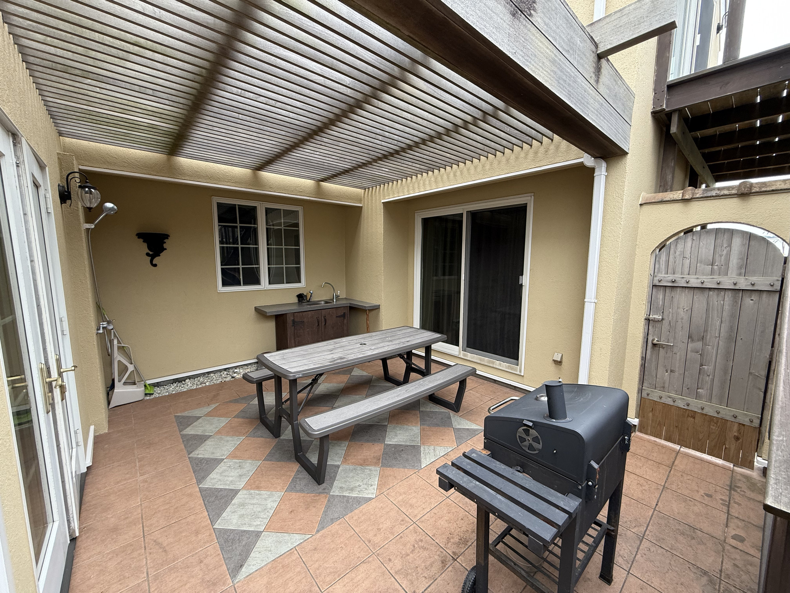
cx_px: 395
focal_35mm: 14
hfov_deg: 102.1
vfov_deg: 85.7
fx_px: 320
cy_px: 296
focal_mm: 2.22
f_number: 2.2
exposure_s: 1/99
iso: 125
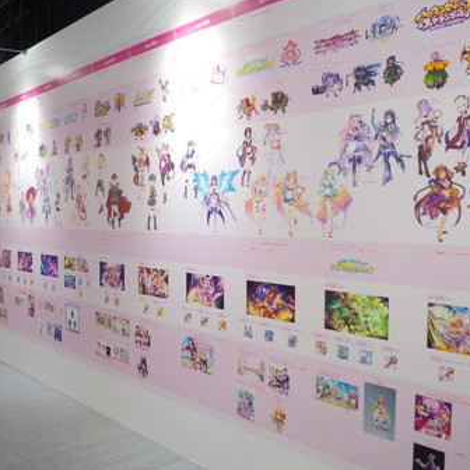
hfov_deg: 46.4
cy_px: 233
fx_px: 538
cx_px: 154
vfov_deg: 47.2
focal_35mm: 35
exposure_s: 1/50
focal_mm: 18
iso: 800
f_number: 3.5
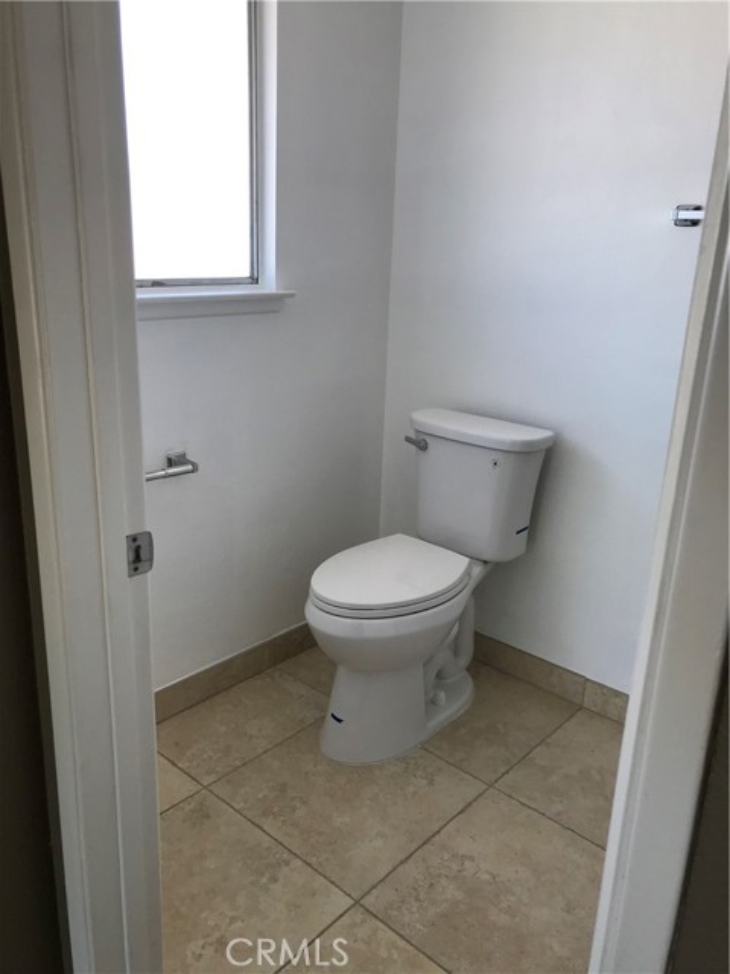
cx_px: 365
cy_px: 487
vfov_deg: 63.4
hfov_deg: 49.7
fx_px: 787
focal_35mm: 28
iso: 32
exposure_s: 1/120
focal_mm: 3.99
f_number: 1.8
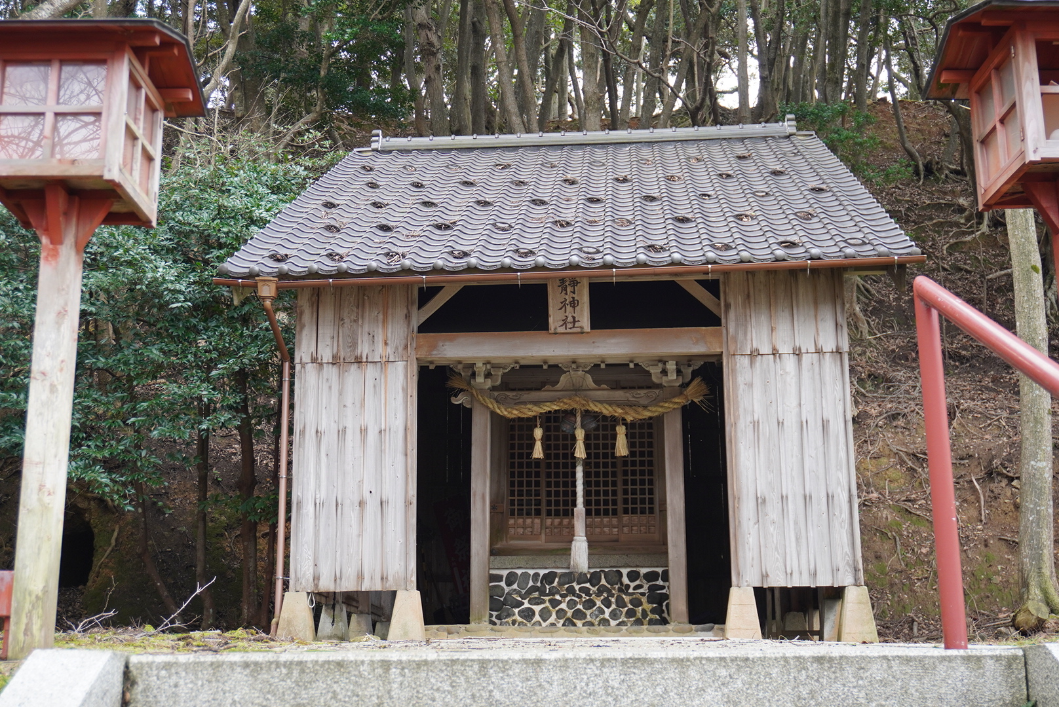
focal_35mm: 46
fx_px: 1369
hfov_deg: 42.3
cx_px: 530
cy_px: 354
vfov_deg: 29.0
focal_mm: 31
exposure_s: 1/160
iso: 400
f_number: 5
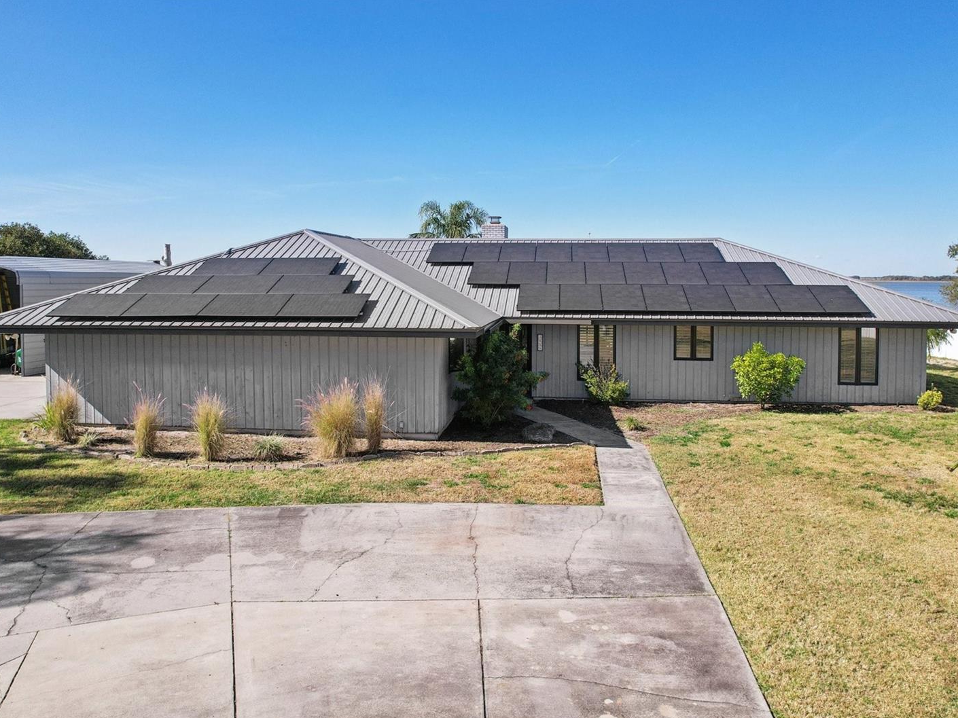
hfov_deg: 71.6
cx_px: 491
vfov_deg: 56.8
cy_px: 361
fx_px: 664
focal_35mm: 24
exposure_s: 1/2000
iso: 100
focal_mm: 8.4
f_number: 2.8
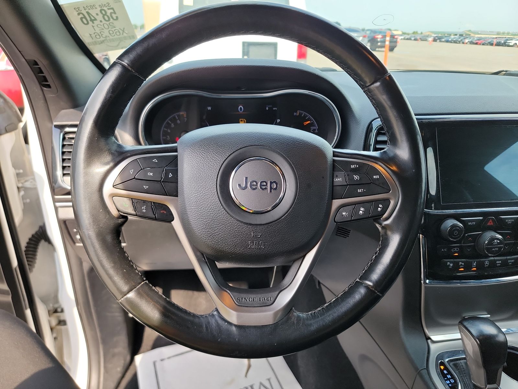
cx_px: 259
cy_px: 194
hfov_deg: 71.6
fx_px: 359
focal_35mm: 24
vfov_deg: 56.8
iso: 91
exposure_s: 1/119
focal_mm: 6.7
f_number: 1.8
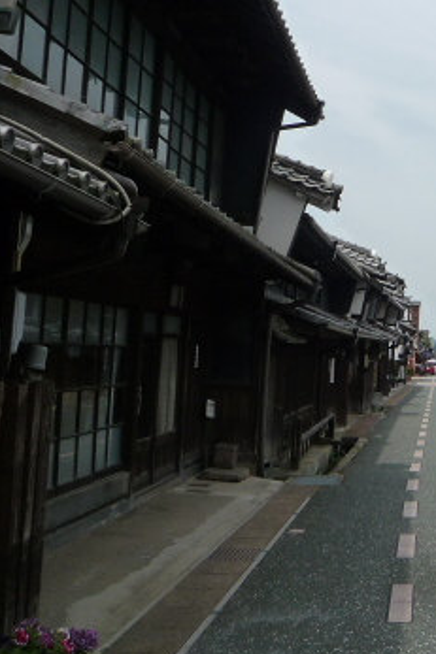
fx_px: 873
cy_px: 256
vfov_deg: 40.9
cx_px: 510
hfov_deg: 25.5
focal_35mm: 48
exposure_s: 1/800
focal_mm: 4.4
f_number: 5
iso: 160
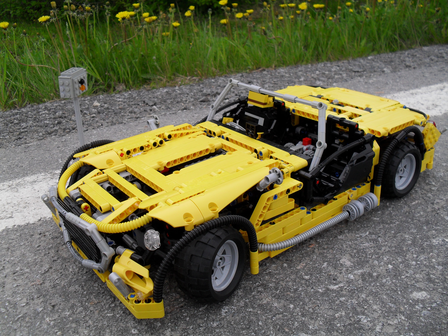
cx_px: 224
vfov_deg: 40.7
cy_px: 168
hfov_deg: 52.6
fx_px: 453
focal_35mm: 35
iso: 100
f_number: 3.2
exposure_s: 1/350
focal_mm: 6.3
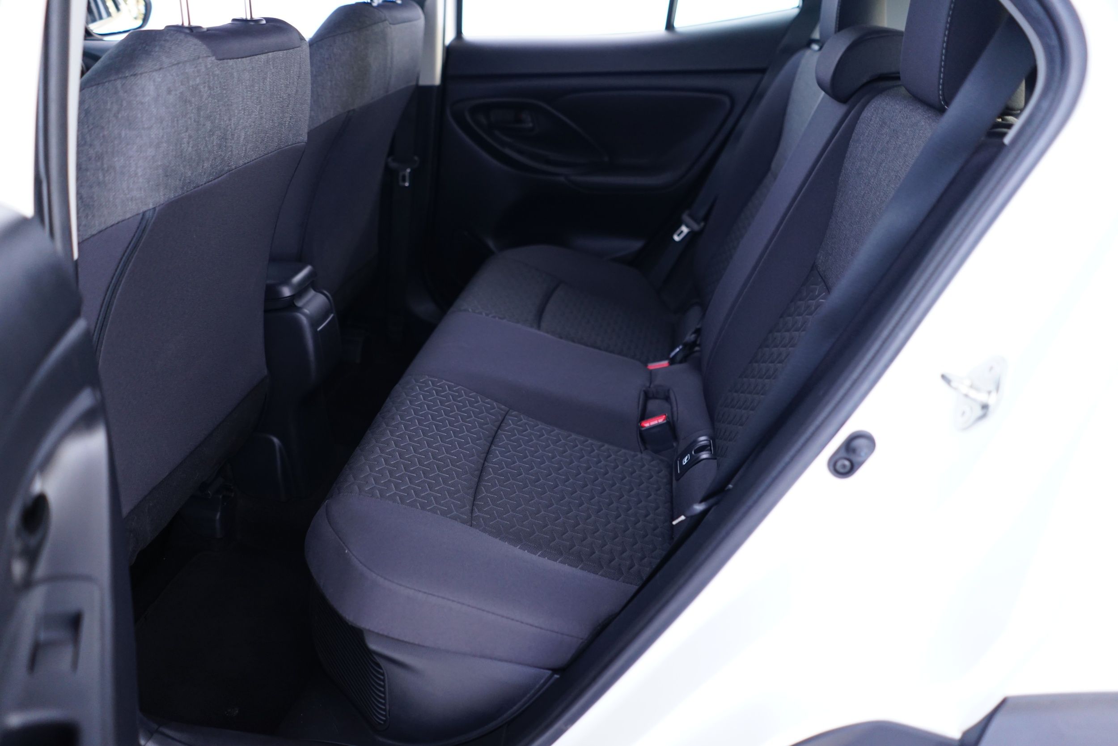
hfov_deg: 65.5
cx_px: 559
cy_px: 373
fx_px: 870
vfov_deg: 46.4
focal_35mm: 28
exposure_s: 1/10
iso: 800
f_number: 2.5
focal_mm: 28
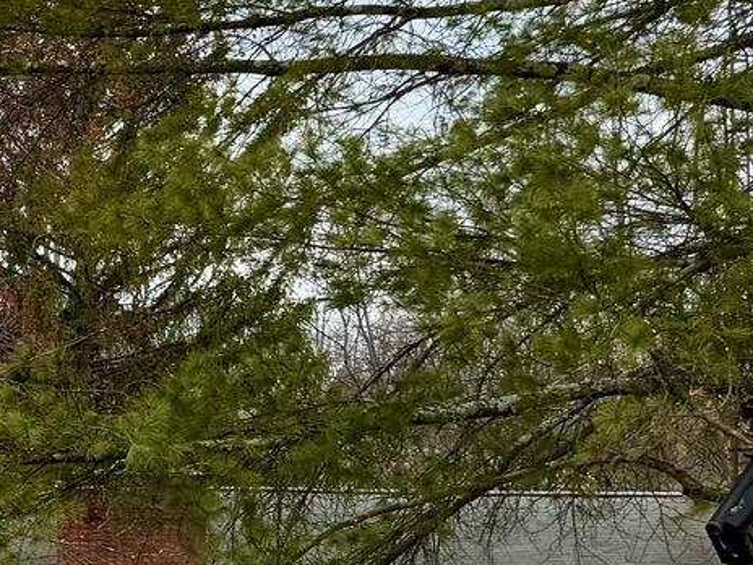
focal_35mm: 106
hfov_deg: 15.7
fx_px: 2306
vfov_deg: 13.9
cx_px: -628
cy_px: 414
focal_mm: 6.76
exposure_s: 1/1818
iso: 80
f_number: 1.78
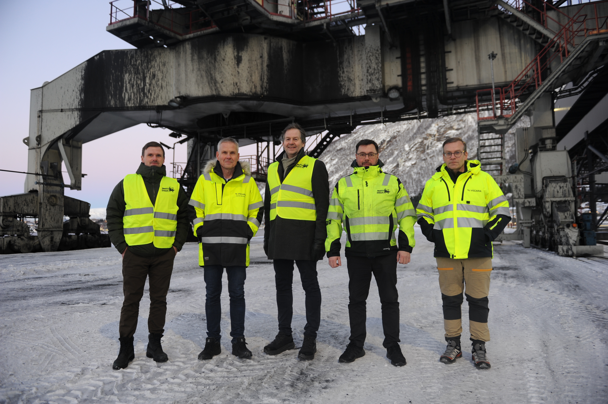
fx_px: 405
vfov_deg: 53.1
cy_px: 202
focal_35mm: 24
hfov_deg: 73.8
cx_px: 304
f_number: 3.2
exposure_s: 1/40
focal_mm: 24
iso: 400
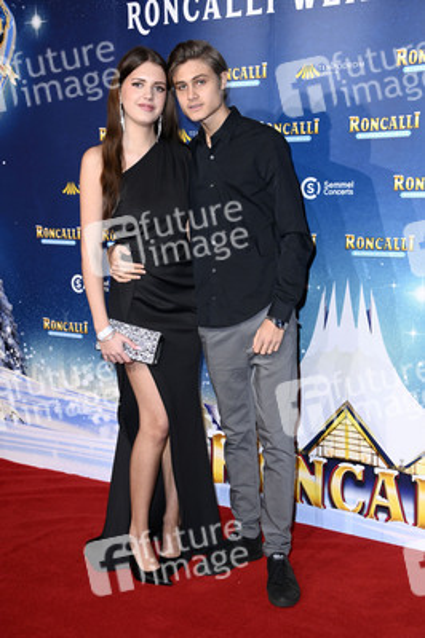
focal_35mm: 55
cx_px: 212
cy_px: 319
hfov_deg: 24.6
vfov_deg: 36.3
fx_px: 976
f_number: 5.6
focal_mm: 55
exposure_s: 1/200
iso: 1600
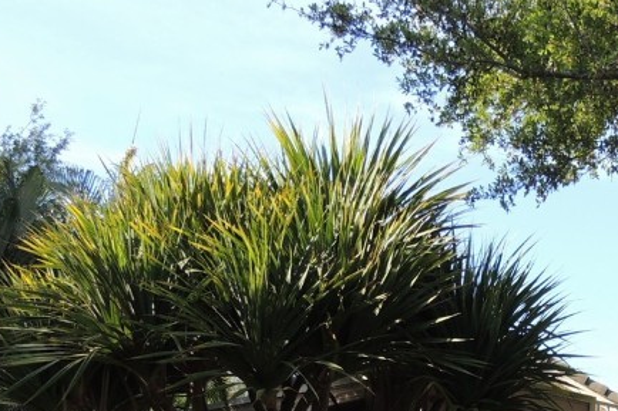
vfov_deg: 16.3
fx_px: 1390
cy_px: 466
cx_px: 548
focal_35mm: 81
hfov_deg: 24.4
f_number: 3.2
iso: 100
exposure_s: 1/400
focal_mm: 5.8
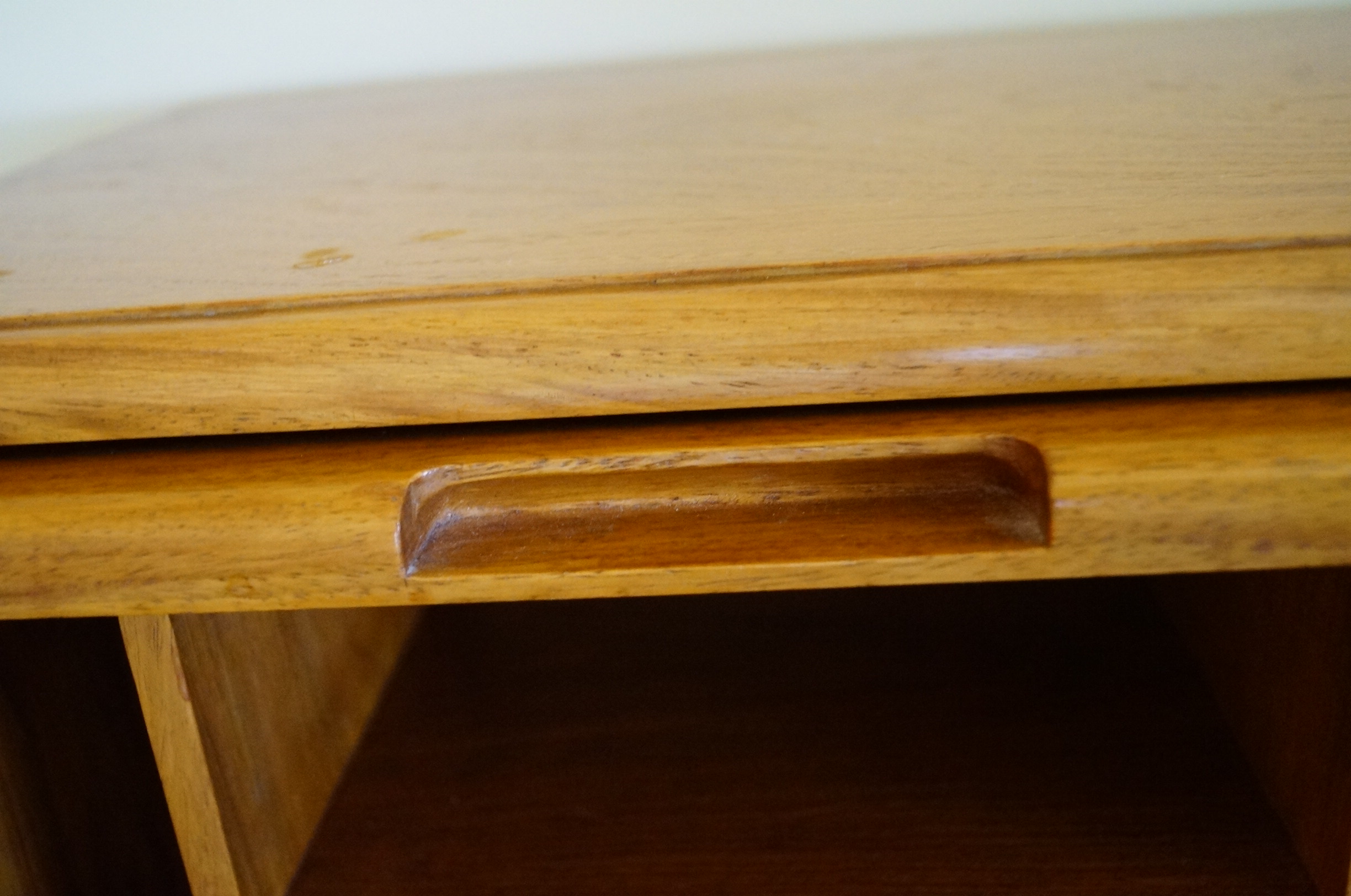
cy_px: 448
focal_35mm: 36
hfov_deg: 53.2
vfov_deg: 36.8
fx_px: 1349
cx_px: 676
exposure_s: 1/50
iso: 3200
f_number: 4
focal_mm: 24
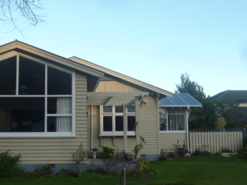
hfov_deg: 36.7
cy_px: 90
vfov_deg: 28.0
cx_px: 97
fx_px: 371
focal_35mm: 52
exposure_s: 1/250
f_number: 3.1
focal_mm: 5
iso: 100
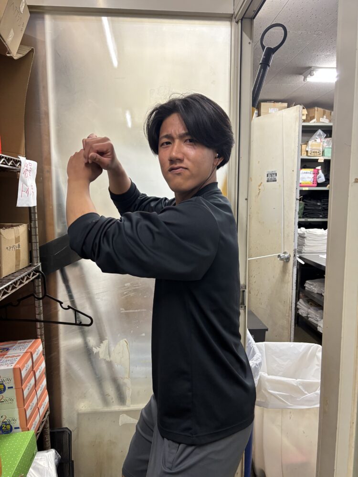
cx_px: 179
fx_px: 359
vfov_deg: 67.3
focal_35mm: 26
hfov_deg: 53.1
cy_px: 238
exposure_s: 1/60
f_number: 1.6
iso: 250
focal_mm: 5.96
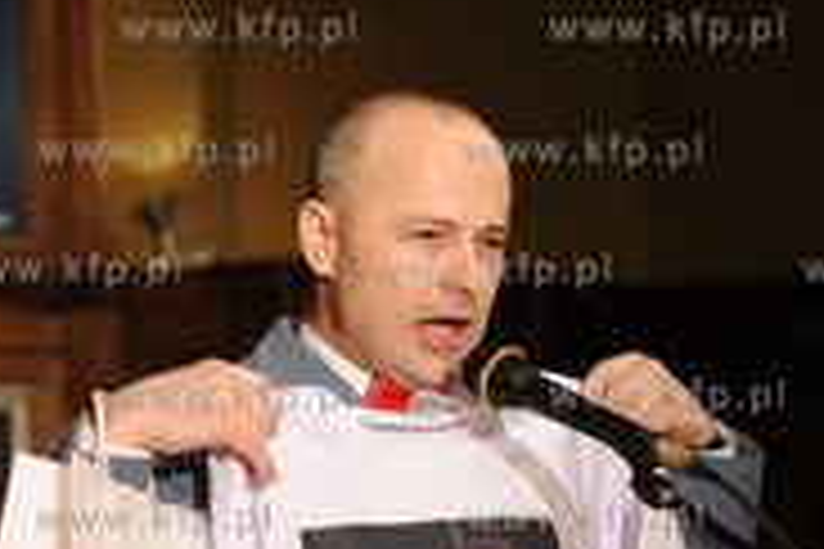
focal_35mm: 153
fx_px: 3502
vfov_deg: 8.9
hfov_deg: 13.4
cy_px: 454
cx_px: 396
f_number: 2.8
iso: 640
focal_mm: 70
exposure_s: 1/160
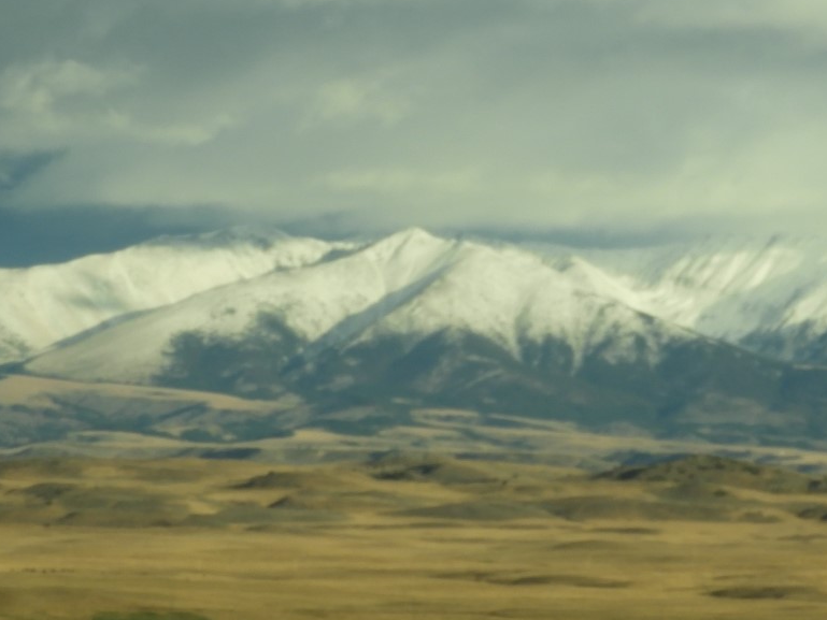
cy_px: 229
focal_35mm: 234
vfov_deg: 6.4
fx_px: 5591
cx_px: 633
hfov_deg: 8.4
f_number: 5
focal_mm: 22.4
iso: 100
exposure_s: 1/500
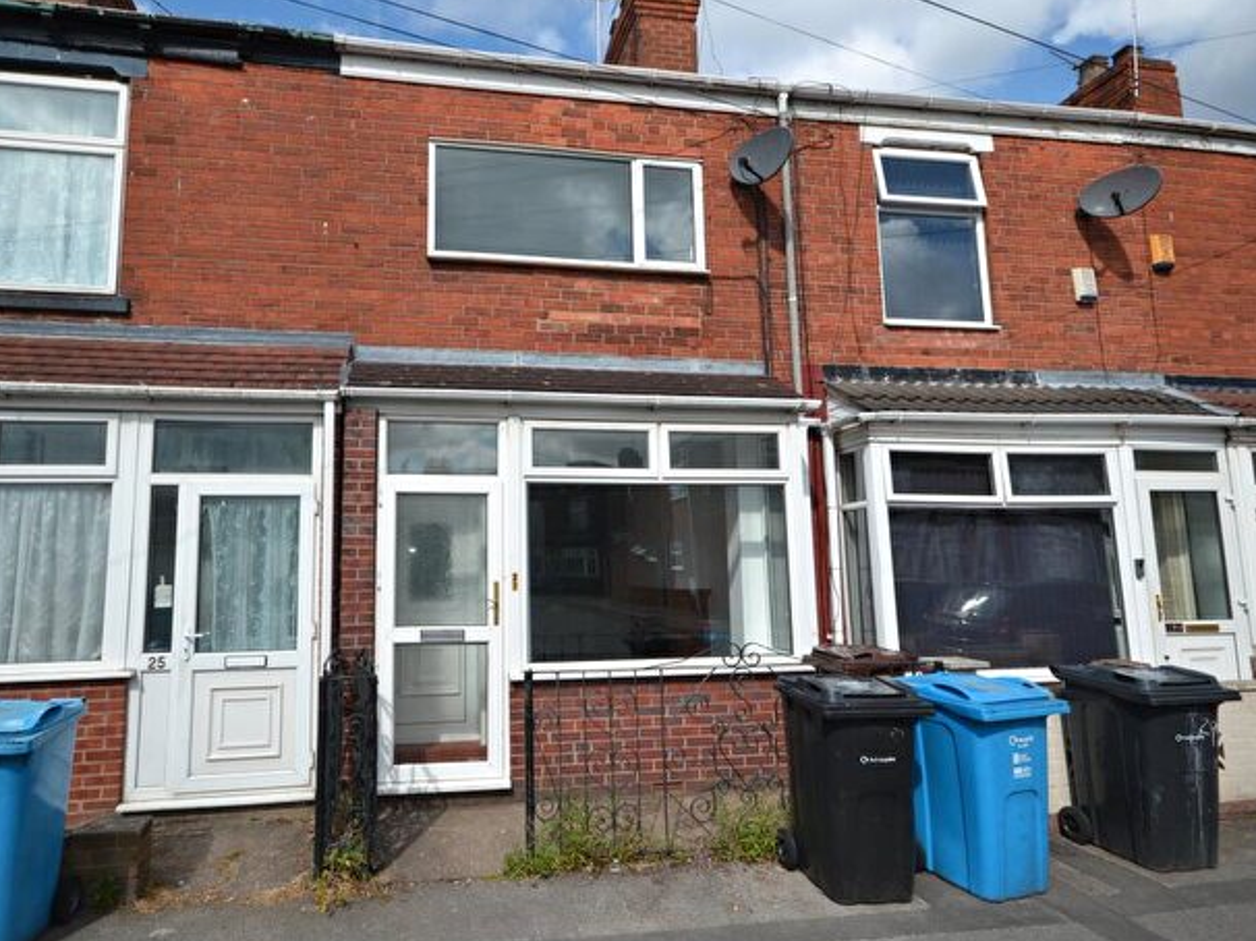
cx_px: 541
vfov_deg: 65.9
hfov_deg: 81.3
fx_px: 725
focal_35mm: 20
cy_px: 469
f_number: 7.1
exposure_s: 1/200
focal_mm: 12
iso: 100
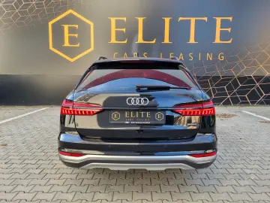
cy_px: 102
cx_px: 135
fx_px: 203
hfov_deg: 67.3
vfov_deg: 53.1
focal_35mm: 26
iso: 50
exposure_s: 1/204
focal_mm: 5.4
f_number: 1.8
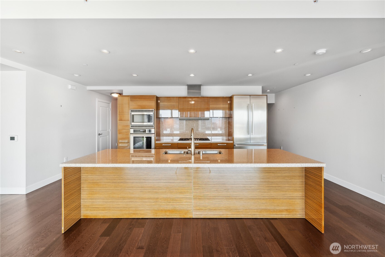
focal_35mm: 14
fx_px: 150
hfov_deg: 104.3
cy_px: 128
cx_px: 192
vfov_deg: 81.2
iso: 200
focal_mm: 14
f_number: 8
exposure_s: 1/125
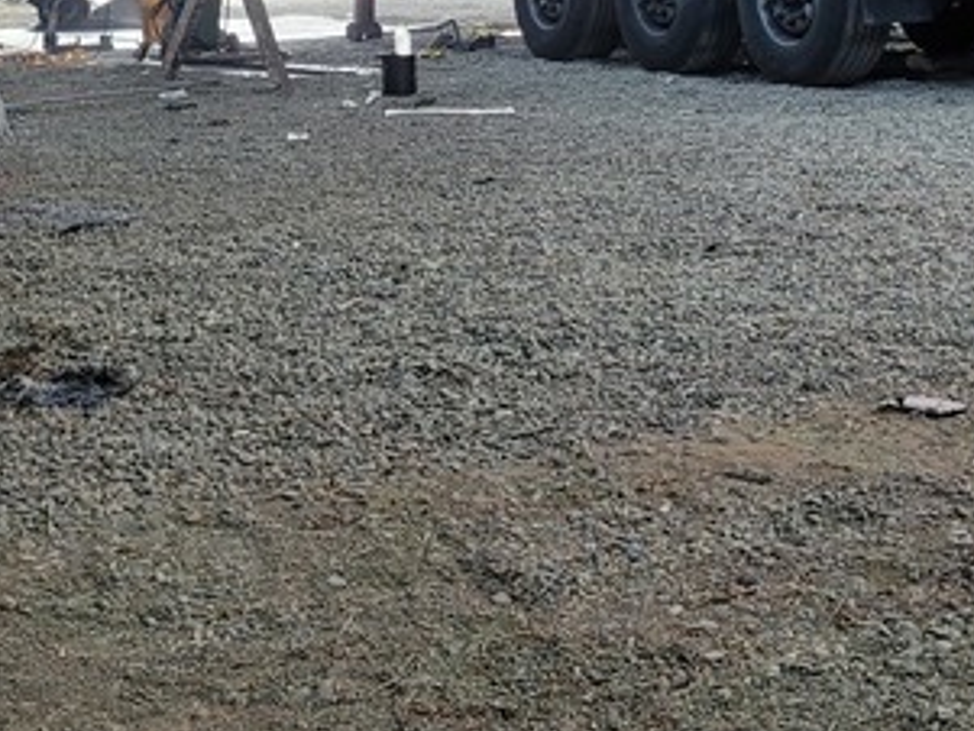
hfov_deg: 26.9
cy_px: -162
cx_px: 919
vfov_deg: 19.9
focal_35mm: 69
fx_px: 1942
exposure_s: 1/100
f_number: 1.8
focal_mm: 5.4
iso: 160
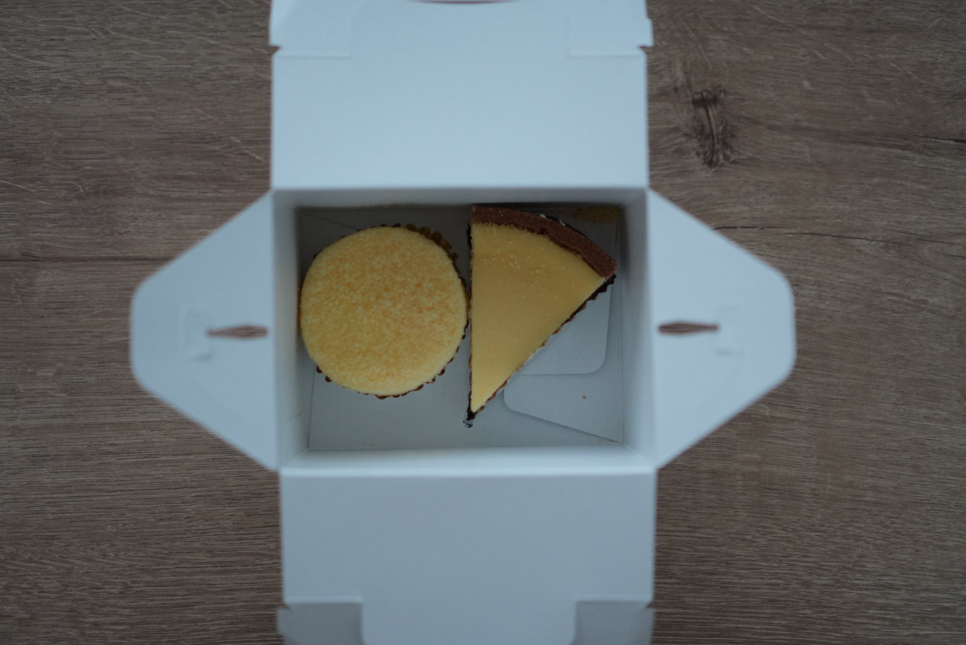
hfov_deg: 37.8
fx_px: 1410
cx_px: 483
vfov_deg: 25.8
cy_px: 322
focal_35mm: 52
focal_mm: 35
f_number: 1.8
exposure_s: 1/500
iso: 1250
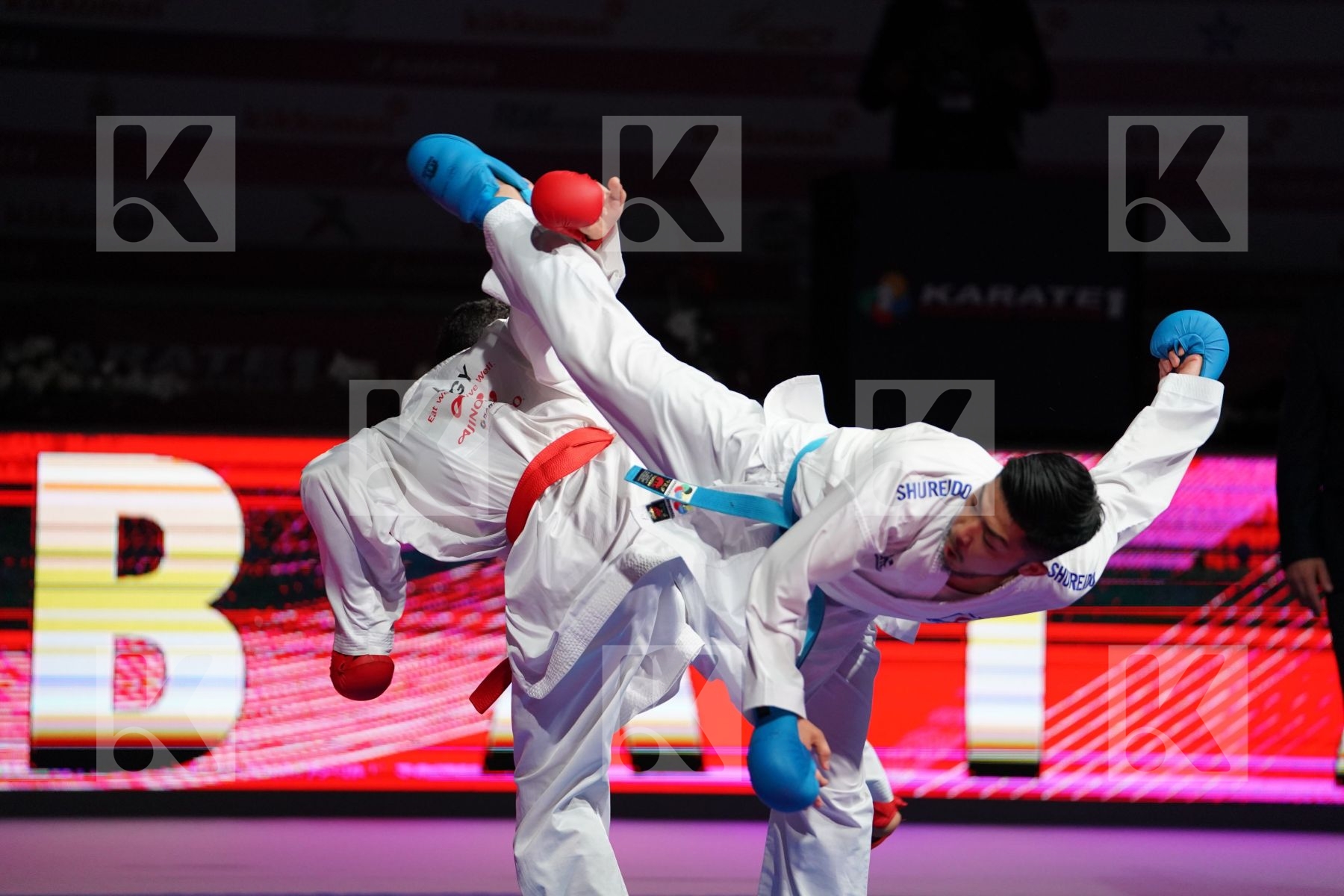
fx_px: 6495
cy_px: 448
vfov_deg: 7.9
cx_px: 672
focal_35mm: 174
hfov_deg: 11.8
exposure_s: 1/1000
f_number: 2.8
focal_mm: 174
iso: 2500
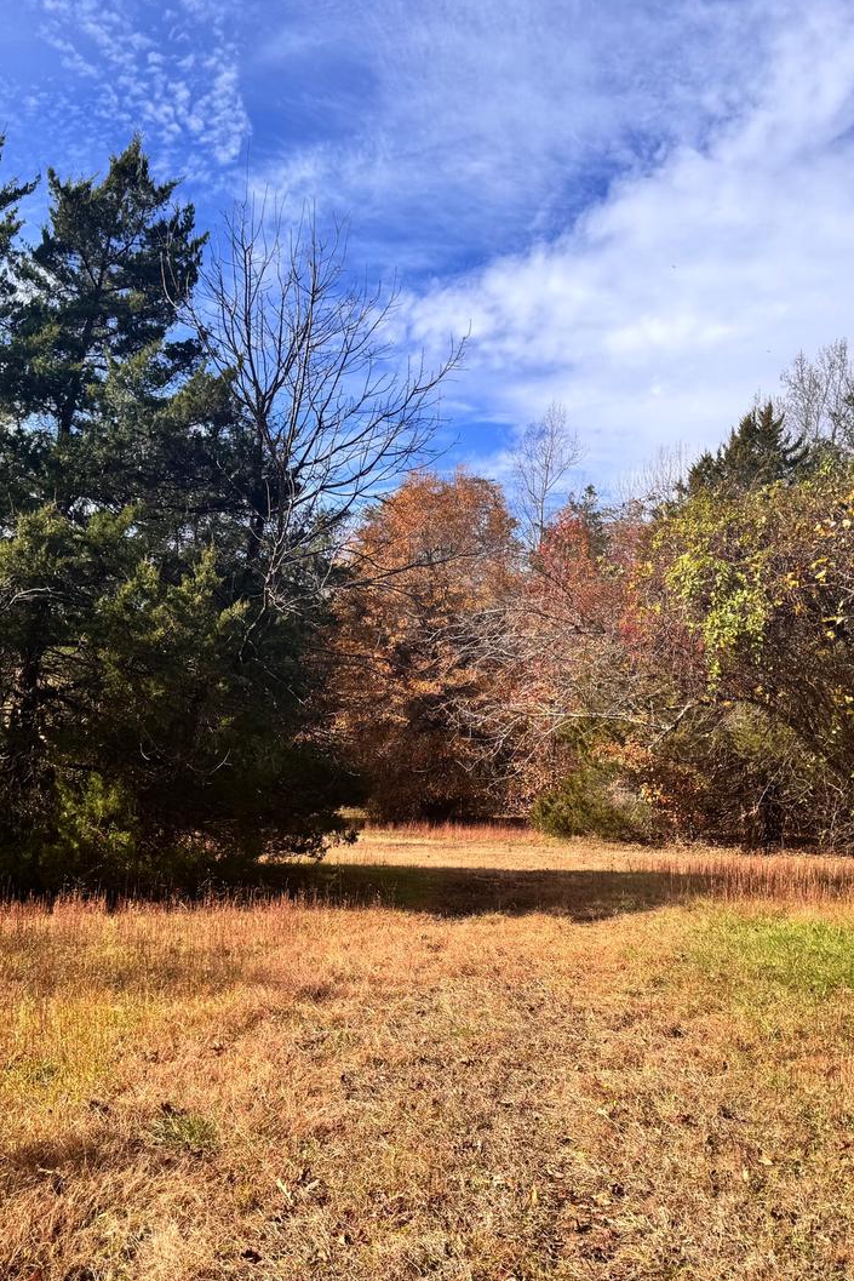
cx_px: 466
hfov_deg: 38.9
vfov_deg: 55.8
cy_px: 630
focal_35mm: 34
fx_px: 1209
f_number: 1.78
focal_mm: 6.76
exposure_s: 1/3802
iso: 80
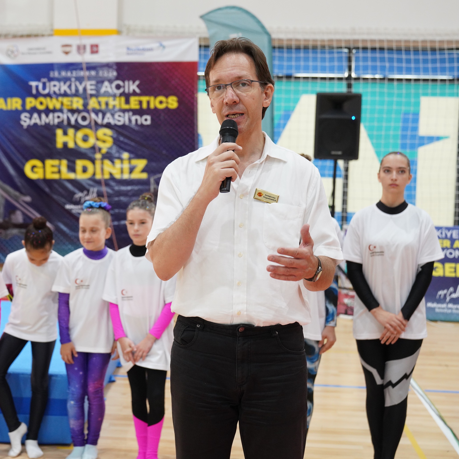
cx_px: 166
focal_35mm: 59
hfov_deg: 28.9
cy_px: 229
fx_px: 885
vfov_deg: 29.1
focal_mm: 46
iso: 2500
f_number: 3.5
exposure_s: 1/320
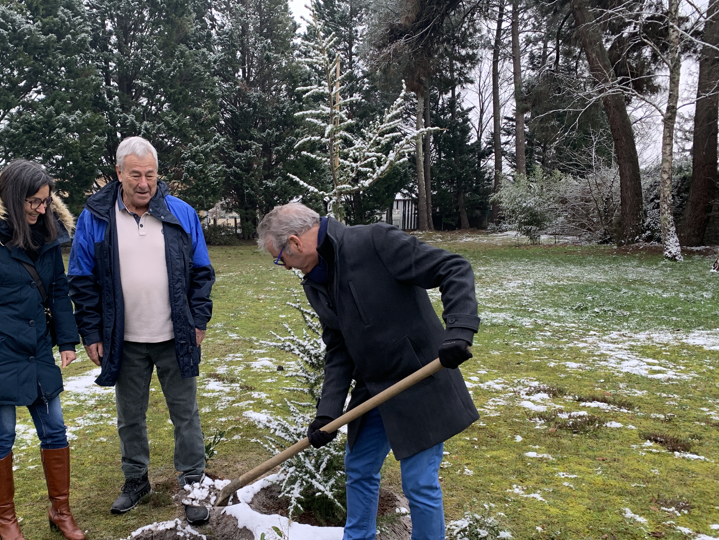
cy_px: 360
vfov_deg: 40.2
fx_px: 727
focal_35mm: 35
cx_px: 263
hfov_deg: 52.0
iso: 100
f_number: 1.8
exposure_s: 1/64
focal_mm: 4.25
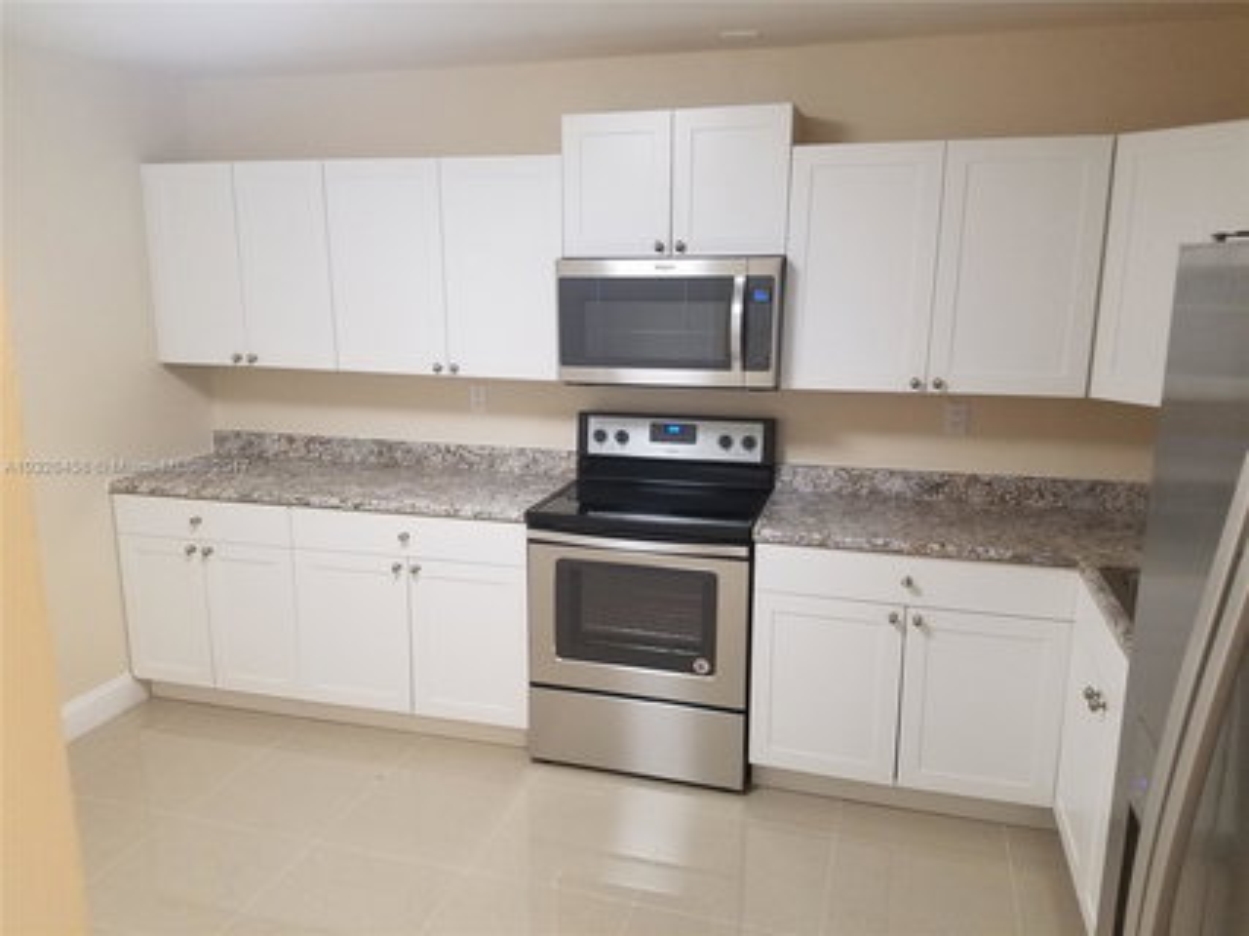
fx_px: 938
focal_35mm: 26
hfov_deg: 67.3
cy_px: 468
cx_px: 624
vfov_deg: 53.0
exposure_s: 1/40
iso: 160
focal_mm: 4.2
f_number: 1.7
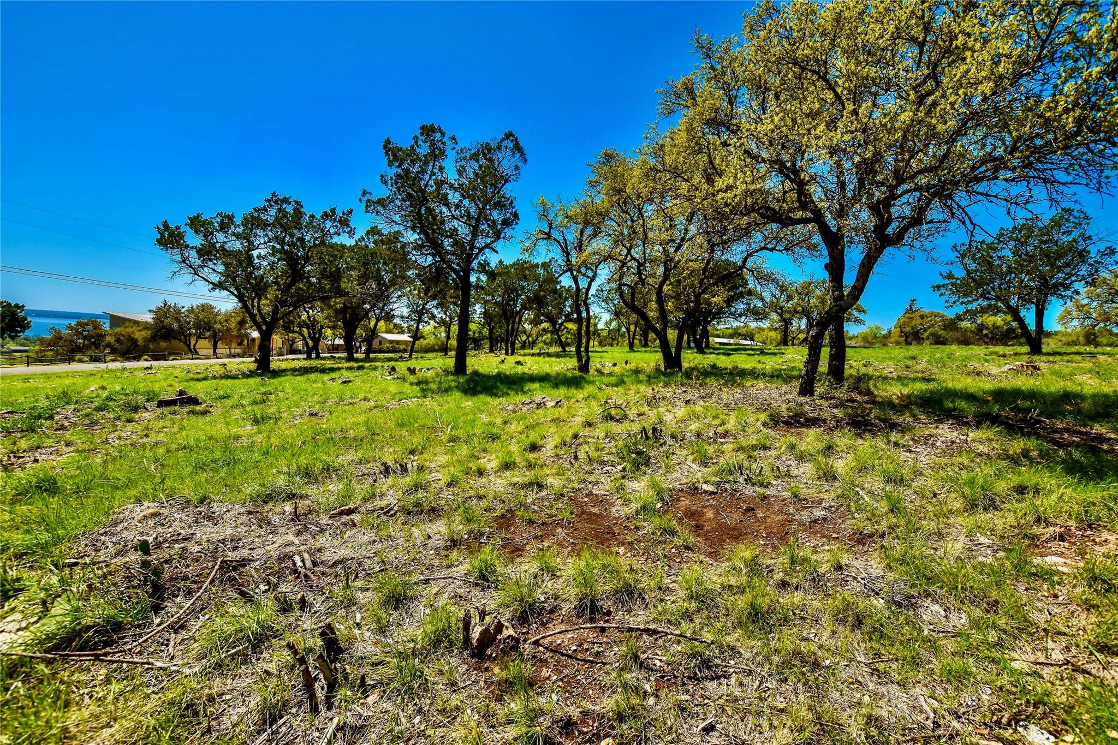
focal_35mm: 15
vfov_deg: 77.3
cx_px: 559
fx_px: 466
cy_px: 372
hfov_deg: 100.4
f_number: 8
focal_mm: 10
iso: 200
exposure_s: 1/640
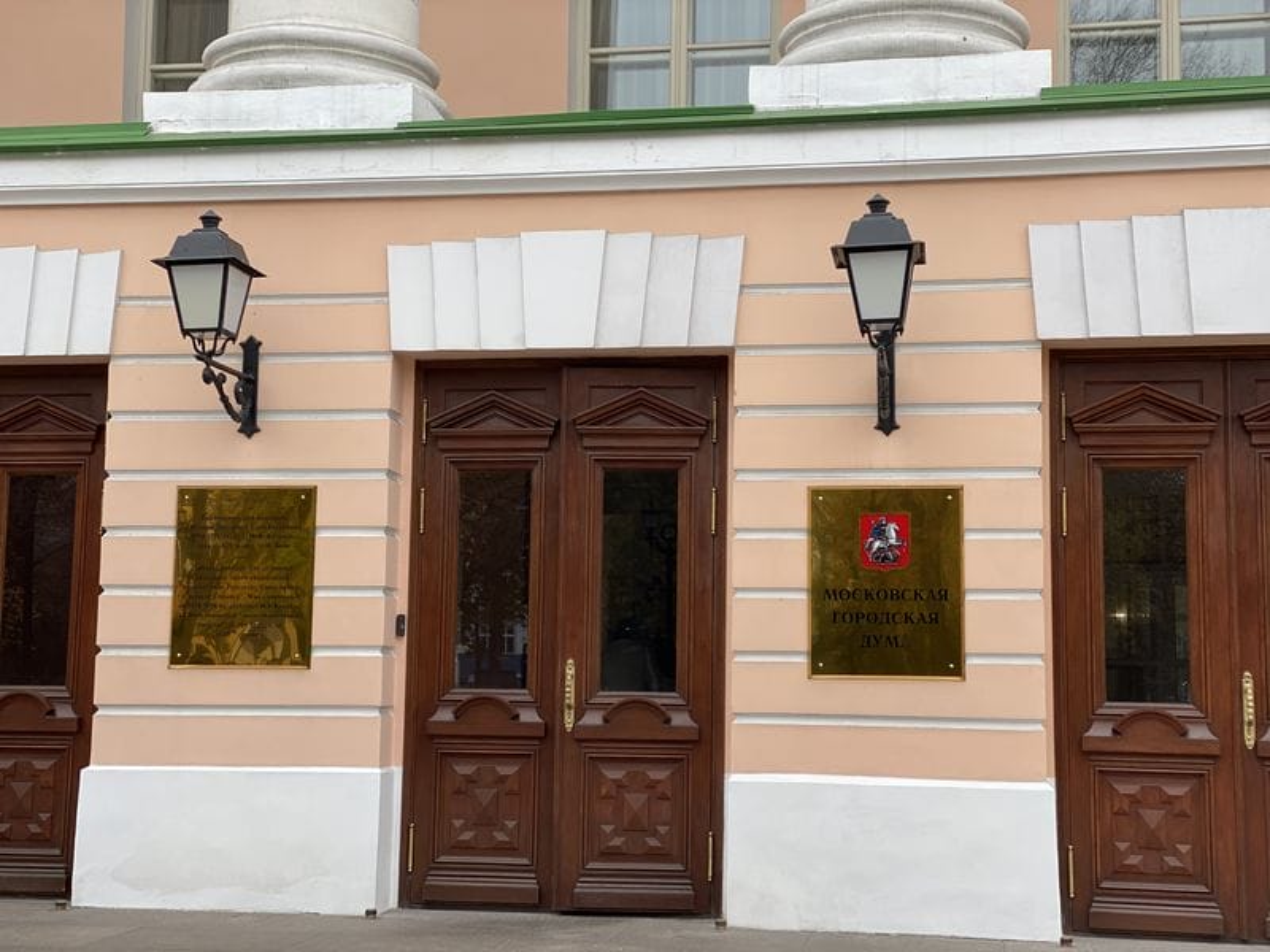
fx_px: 1908
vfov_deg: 28.0
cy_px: 476
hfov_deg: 36.8
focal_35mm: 52
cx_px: 635
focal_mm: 6
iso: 20
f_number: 2
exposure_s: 1/137
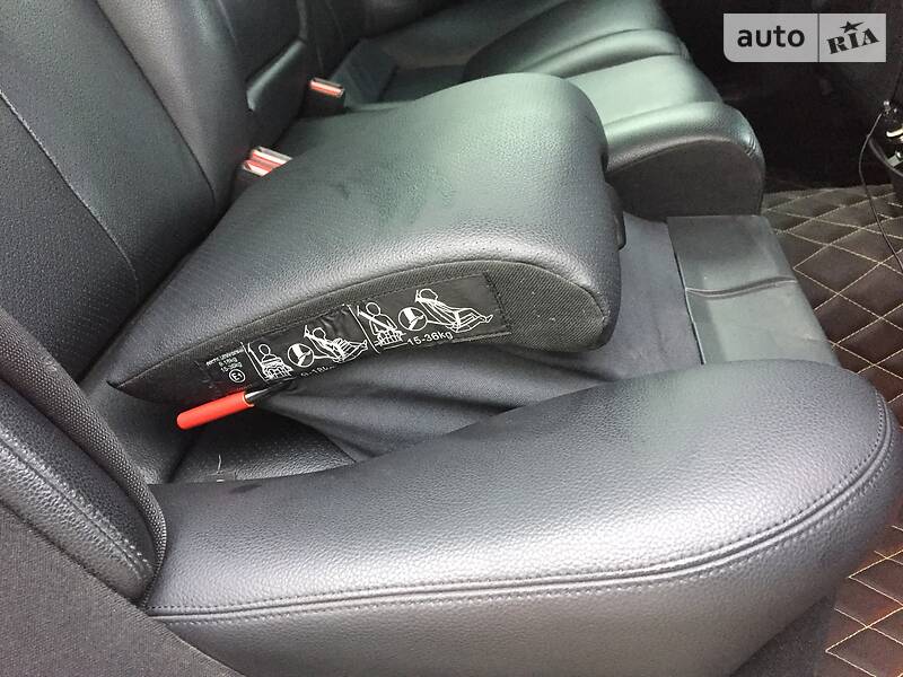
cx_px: 452
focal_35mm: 29
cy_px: 338
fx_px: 756
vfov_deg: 48.2
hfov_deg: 61.7
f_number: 2.2
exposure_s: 1/25
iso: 250
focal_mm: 4.2
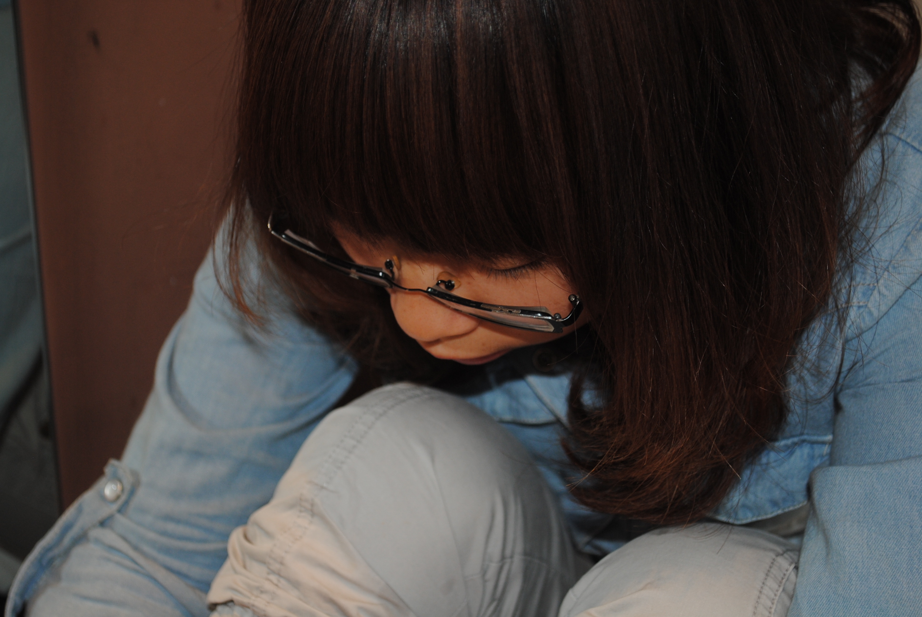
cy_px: 308
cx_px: 461
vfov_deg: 20.7
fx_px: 1692
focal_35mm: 66
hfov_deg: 30.5
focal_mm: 44
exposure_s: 1/60
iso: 200
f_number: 5.3
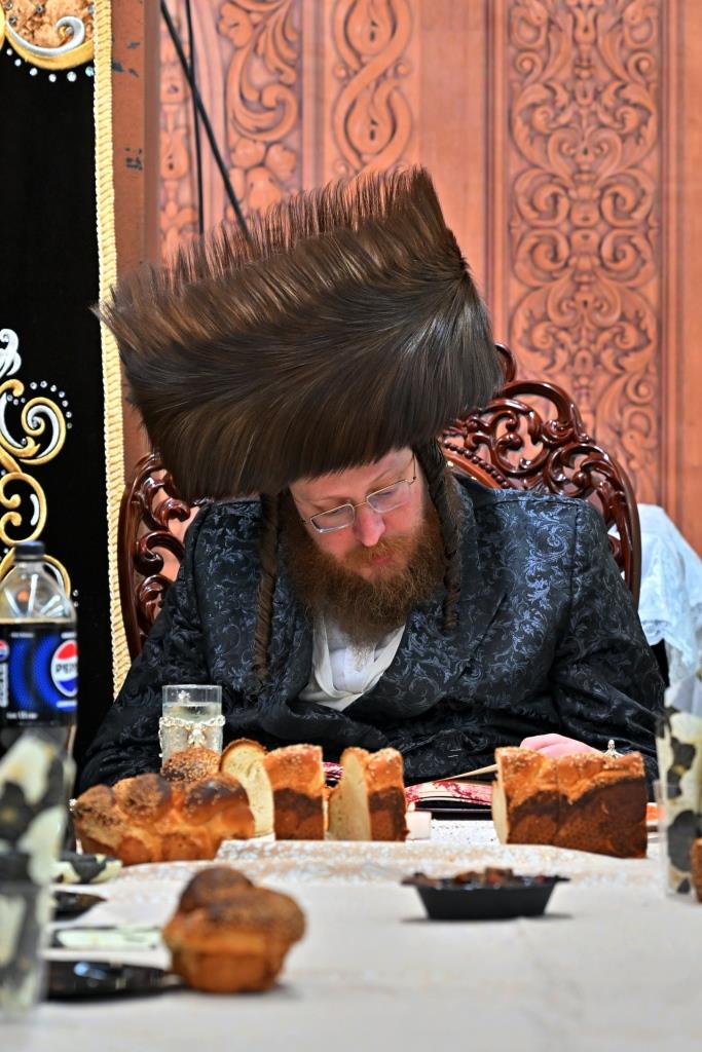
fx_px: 5263
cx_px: 351
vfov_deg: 11.4
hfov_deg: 7.6
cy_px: 526
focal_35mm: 180
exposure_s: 1/160
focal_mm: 120
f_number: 4
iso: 640
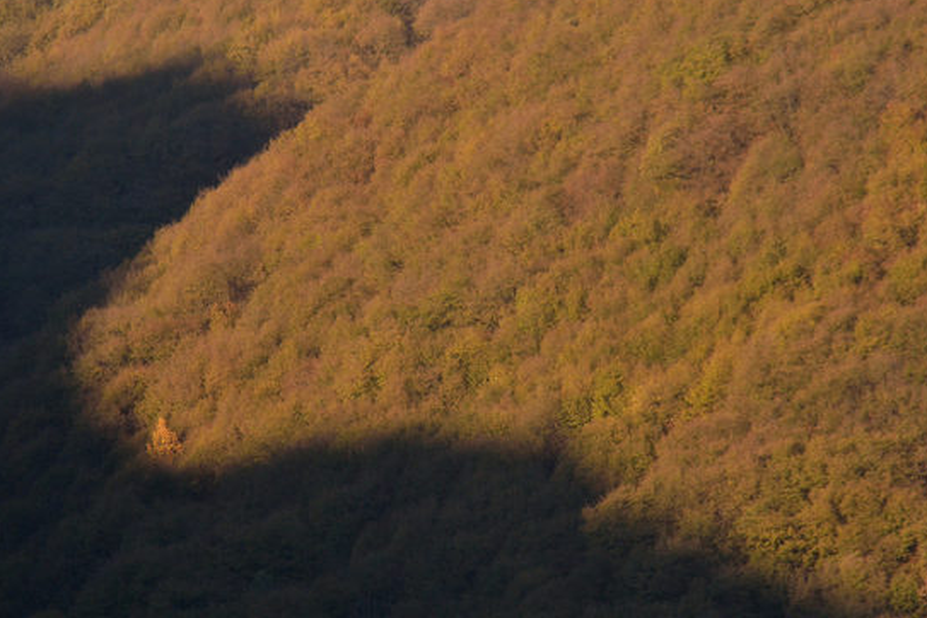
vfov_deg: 2.8
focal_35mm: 497
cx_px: 425
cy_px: 304
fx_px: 12797
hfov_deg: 4.1
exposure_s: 1/500
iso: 400
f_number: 9
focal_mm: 300
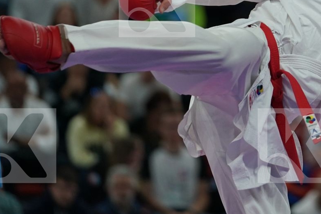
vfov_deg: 3.0
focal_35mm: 455
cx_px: 296
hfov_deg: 4.5
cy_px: 0
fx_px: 4057
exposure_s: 1/1000
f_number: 2.8
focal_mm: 198
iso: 1250
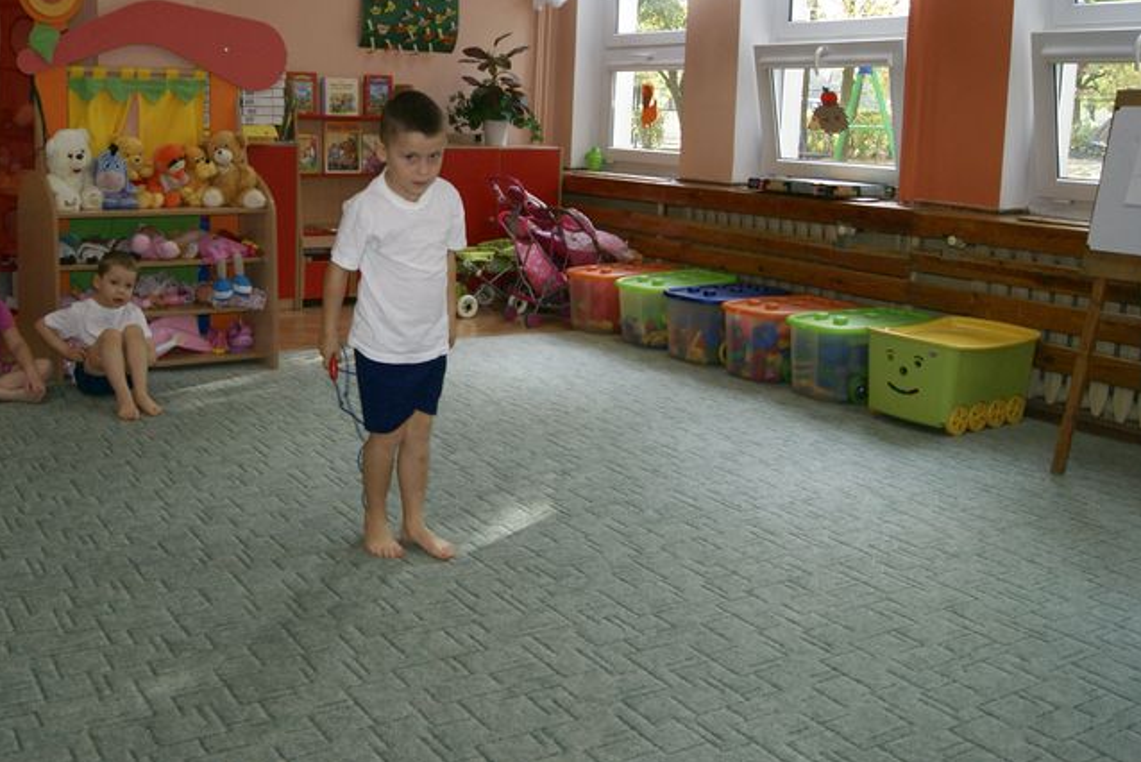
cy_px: 265
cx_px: 401
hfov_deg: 52.3
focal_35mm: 36
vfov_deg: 36.6
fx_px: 1141
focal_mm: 18
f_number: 5.6
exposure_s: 1/80
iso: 400
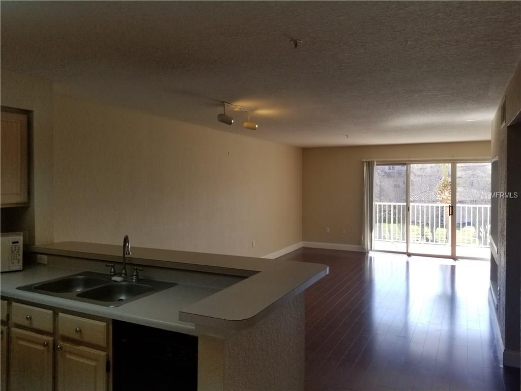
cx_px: 260
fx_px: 391
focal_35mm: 26
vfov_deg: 53.1
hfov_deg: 67.3
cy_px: 196
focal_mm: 4.3
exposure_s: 1/234
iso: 50
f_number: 1.7
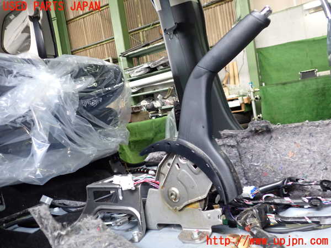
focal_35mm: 30
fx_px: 287
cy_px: 124
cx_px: 166
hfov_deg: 60.0
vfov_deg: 46.8
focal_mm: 5.4
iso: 400
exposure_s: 1/30
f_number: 2.3
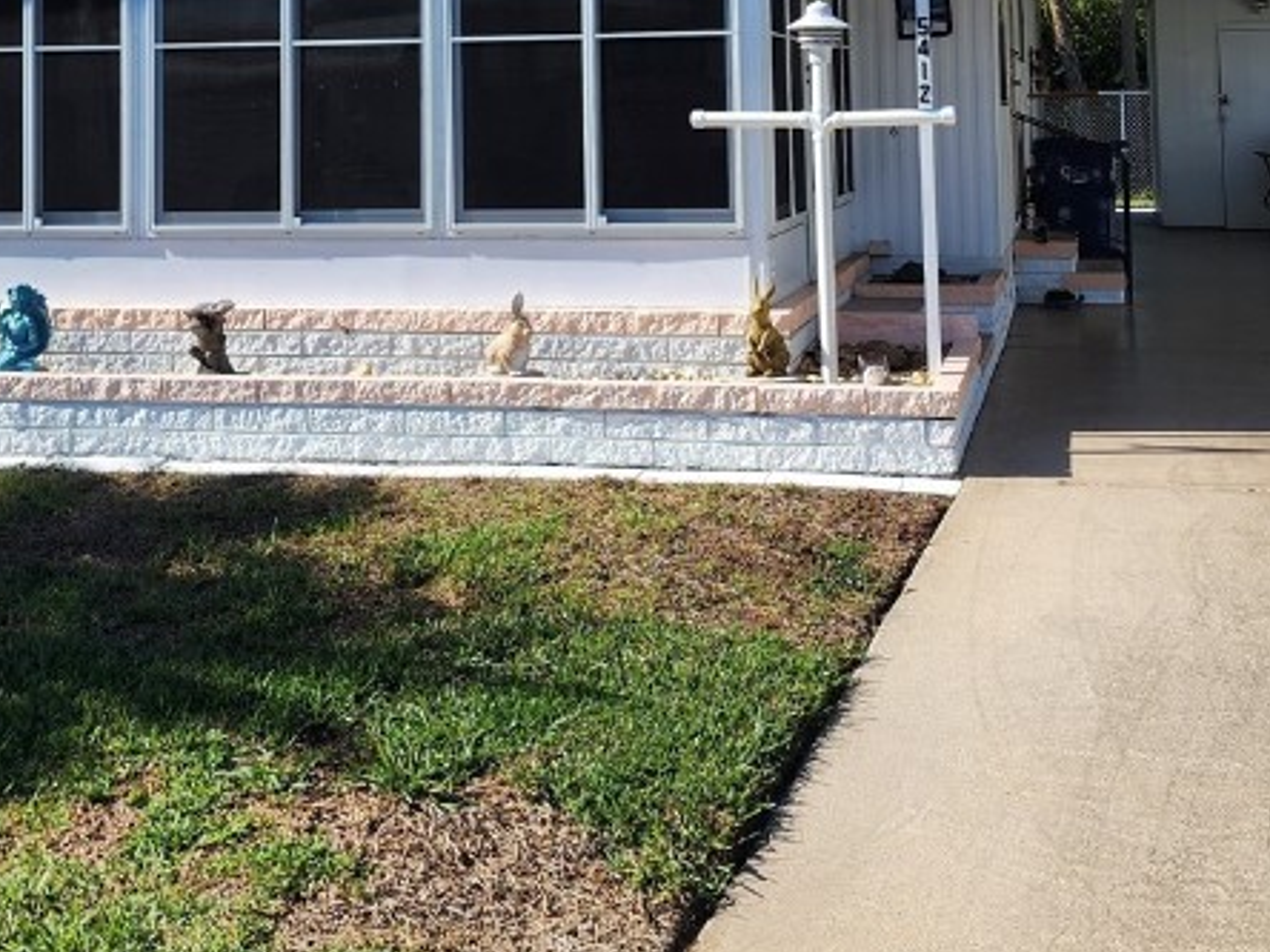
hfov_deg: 36.2
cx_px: 595
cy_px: -3
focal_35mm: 53
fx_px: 1944
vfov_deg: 26.1
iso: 12
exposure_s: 1/917
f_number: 1.8
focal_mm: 6.4
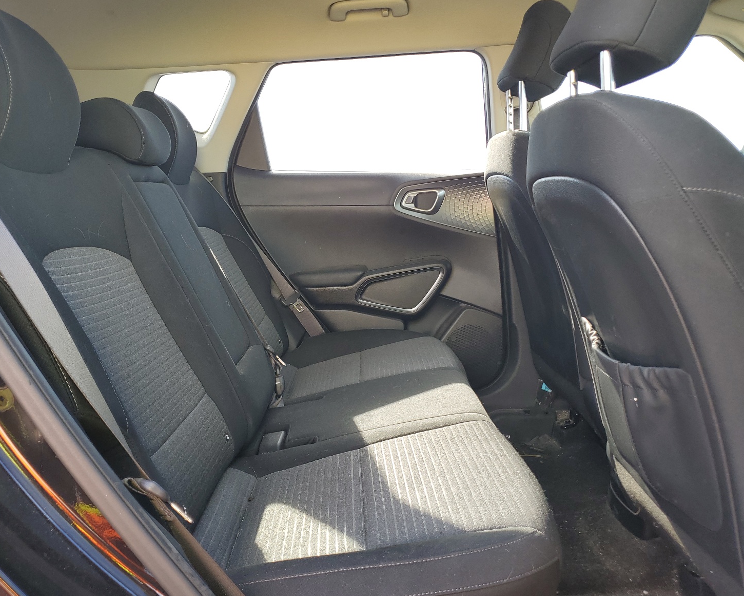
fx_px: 617
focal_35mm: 28
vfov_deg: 51.5
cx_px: 354
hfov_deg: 62.2
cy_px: 305
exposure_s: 1/122
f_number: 1.5
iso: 50
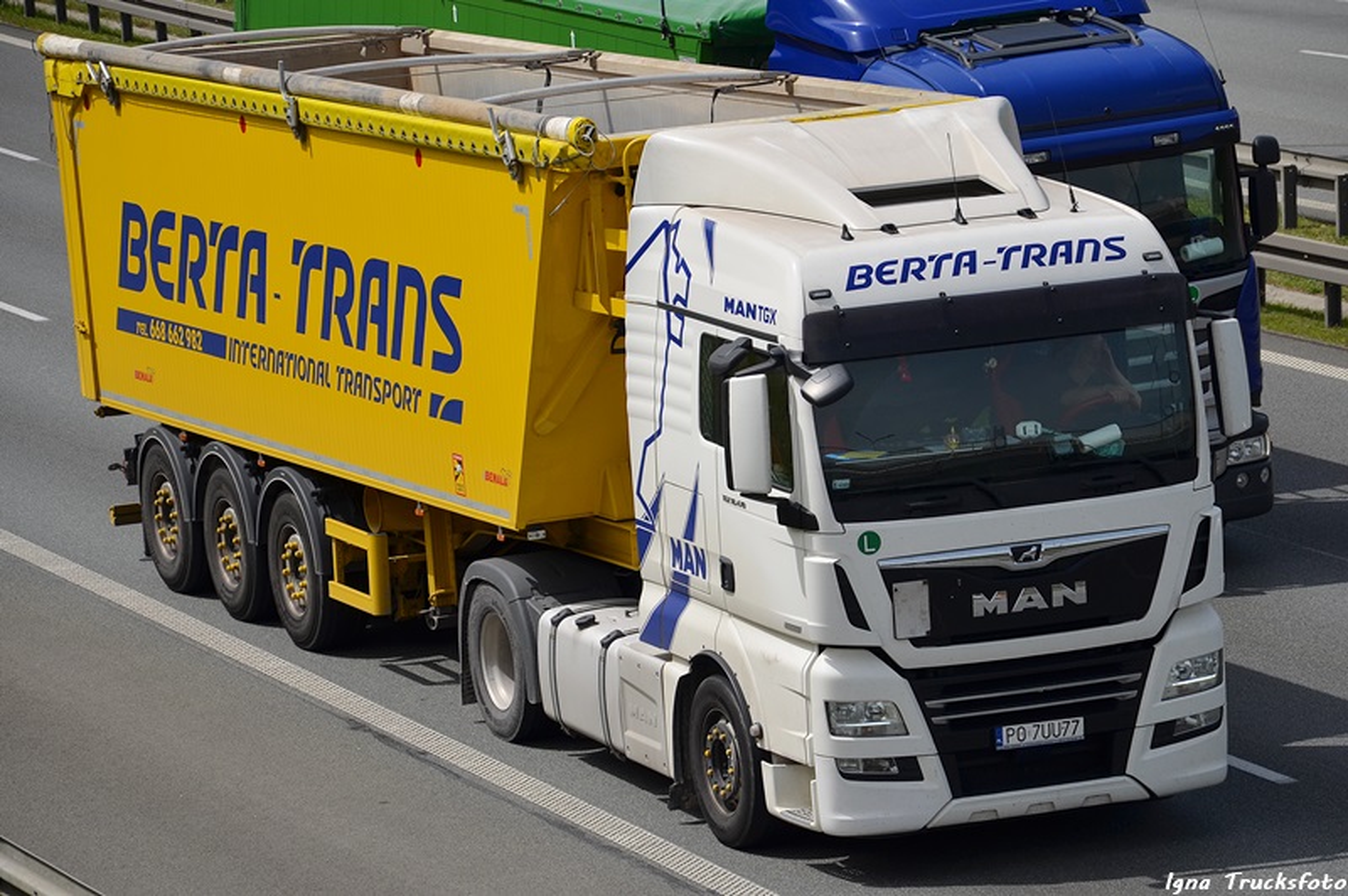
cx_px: 674
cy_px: 448
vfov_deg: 8.7
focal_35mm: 158
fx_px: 5893
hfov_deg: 13.1
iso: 100
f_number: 5.6
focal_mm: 105
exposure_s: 1/1000
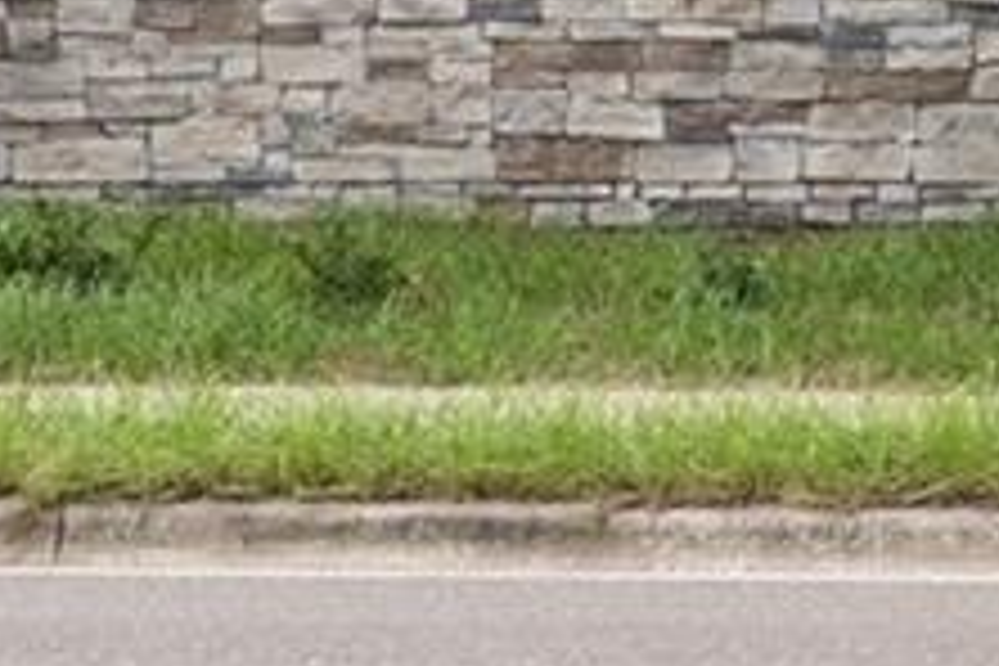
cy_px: -302
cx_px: 1179
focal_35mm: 216
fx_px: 5994
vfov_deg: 6.3
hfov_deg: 9.4
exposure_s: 1/80
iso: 320
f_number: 8
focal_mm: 30
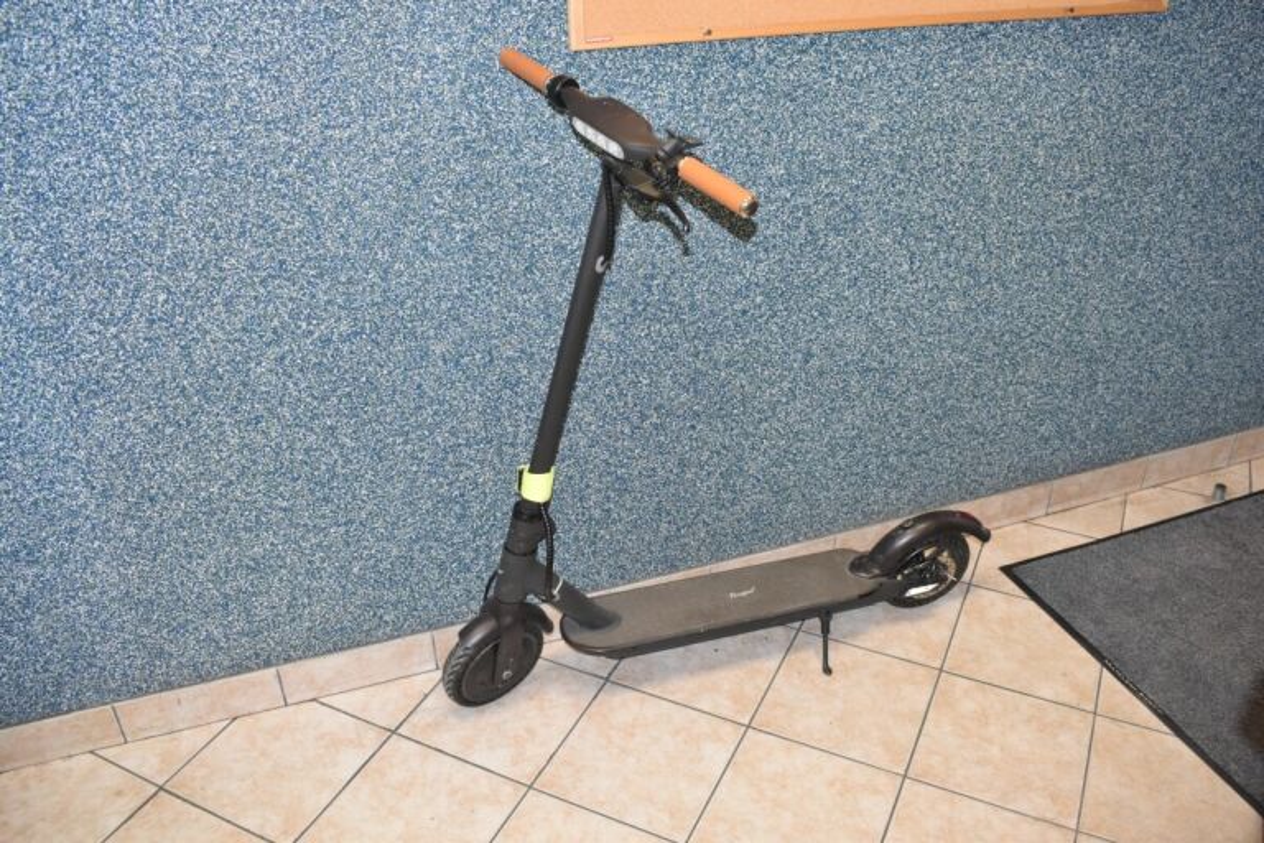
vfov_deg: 43.6
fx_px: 1053
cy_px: 422
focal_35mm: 30
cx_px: 632
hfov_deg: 61.9
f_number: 5.6
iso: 1250
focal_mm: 20
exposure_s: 1/60
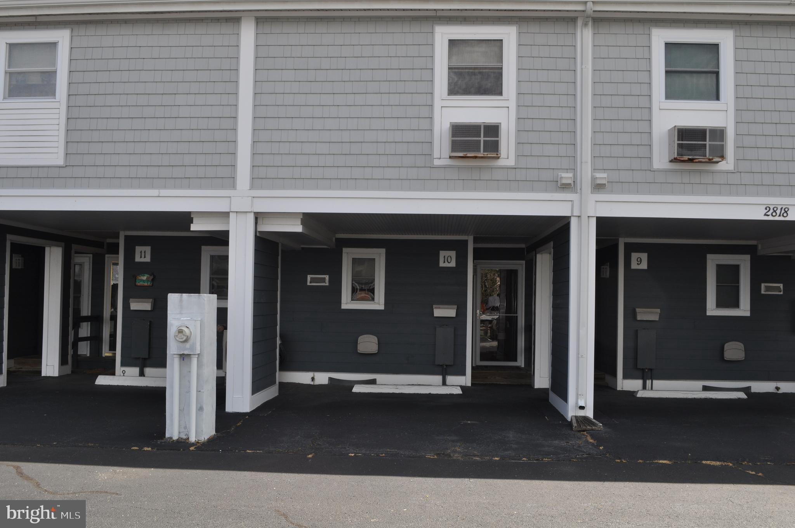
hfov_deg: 57.3
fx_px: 728
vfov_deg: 39.9
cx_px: 398
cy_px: 264
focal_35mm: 33
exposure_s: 1/200
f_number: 10
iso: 200
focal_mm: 22
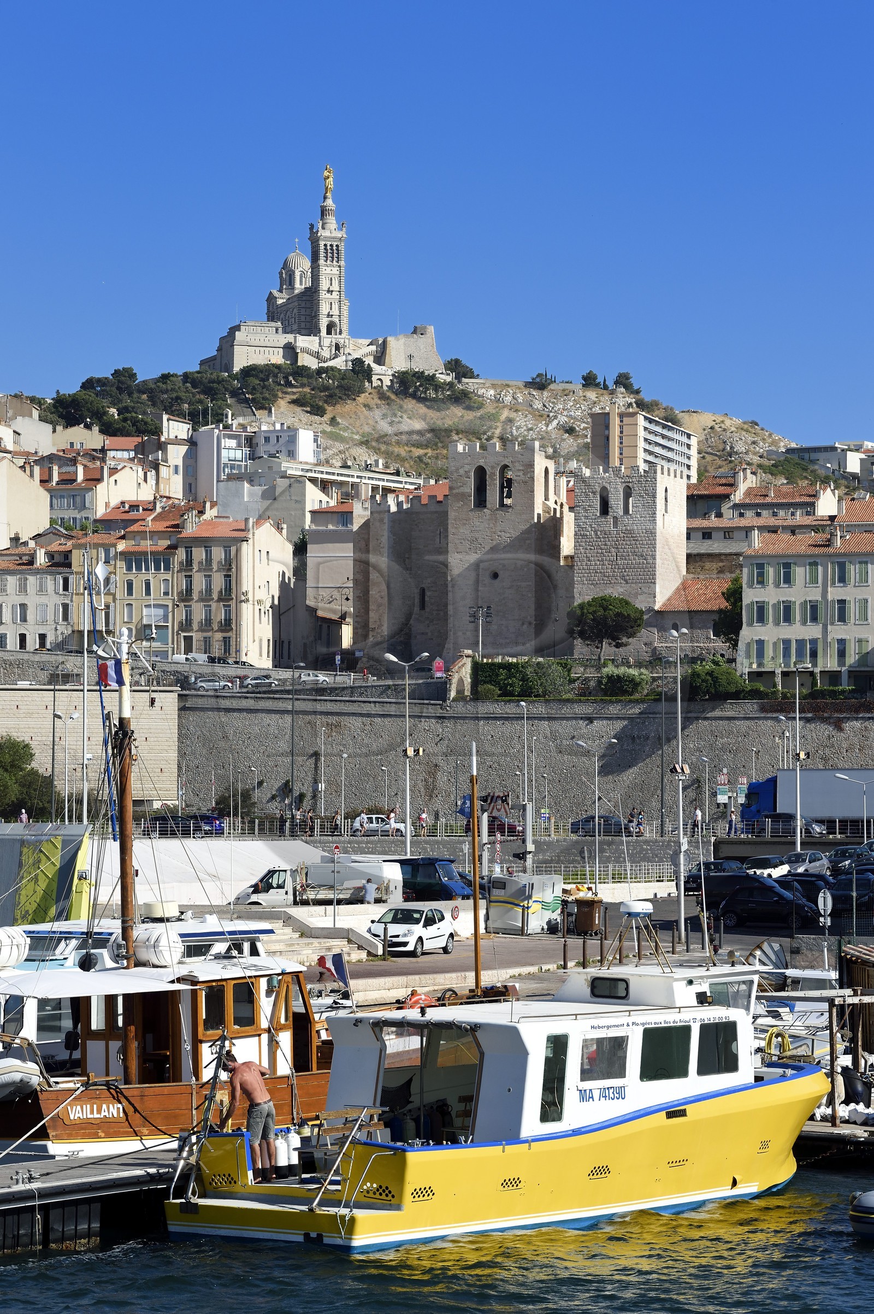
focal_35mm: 112
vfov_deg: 18.3
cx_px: 437
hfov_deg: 12.2
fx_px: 4084
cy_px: 657
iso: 200
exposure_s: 1/640
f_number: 9
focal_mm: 112
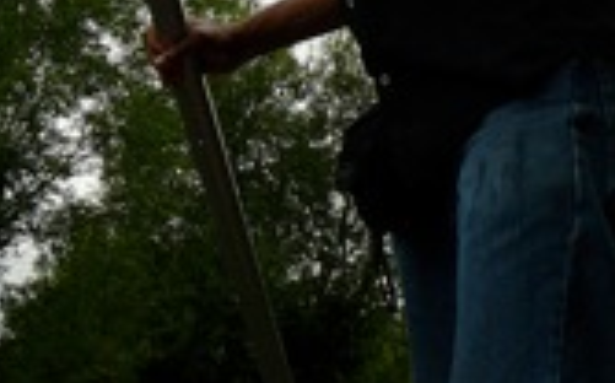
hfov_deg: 21.2
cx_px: 342
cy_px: -33
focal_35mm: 98
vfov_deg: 13.1
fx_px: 1641
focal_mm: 5.2
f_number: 2.8
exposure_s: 1/640
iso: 80
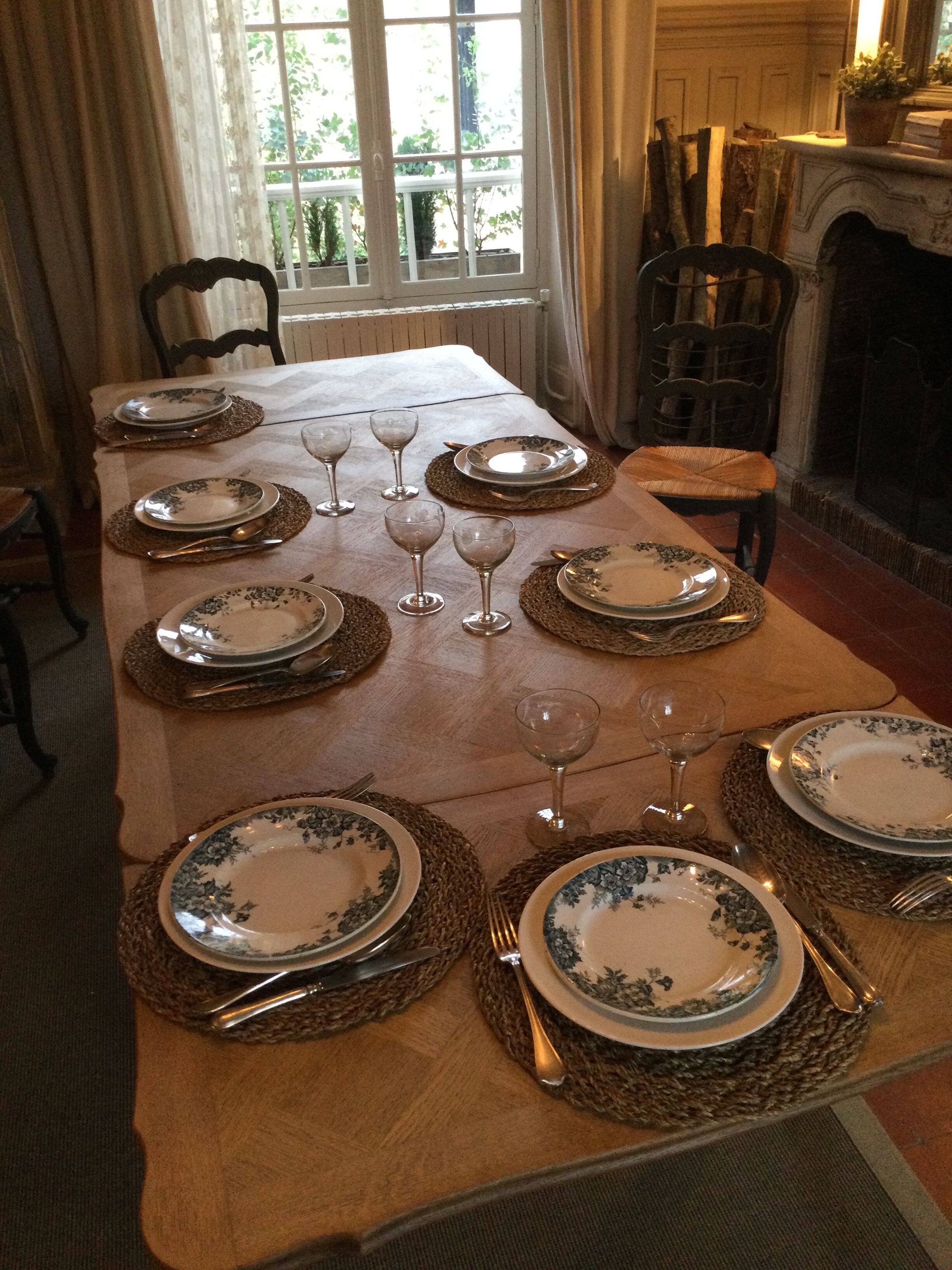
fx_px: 1137
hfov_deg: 45.4
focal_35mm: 31
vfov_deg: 58.4
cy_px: 635
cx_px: 476
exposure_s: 1/33
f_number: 2.4
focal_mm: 3.3
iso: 200
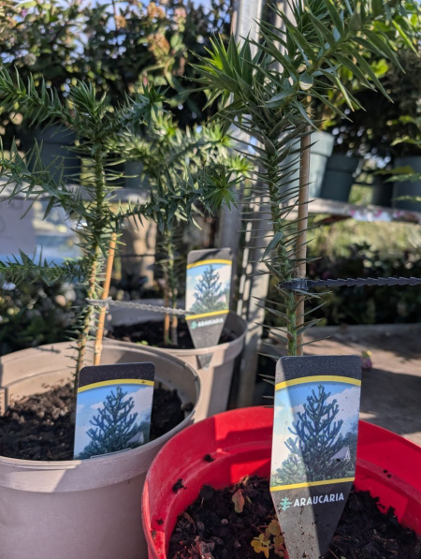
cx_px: 210
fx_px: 388
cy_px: 280
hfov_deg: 57.0
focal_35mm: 24
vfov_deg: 71.5
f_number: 1.68
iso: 19
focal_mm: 6.9
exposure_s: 1/867
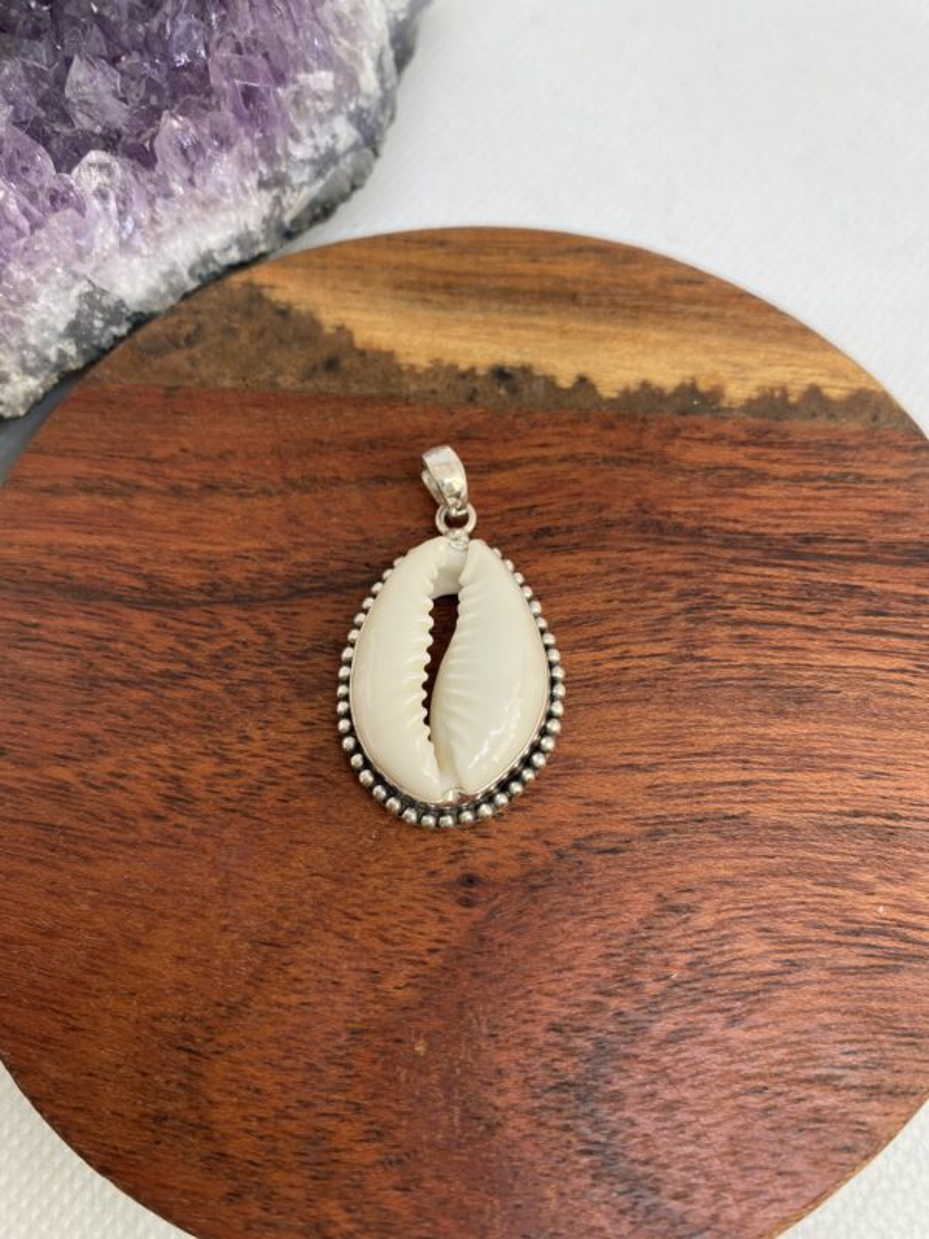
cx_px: 464
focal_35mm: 26
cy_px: 620
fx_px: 930
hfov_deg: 53.1
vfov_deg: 67.3
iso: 40
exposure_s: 1/122
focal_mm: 4.25
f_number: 1.8
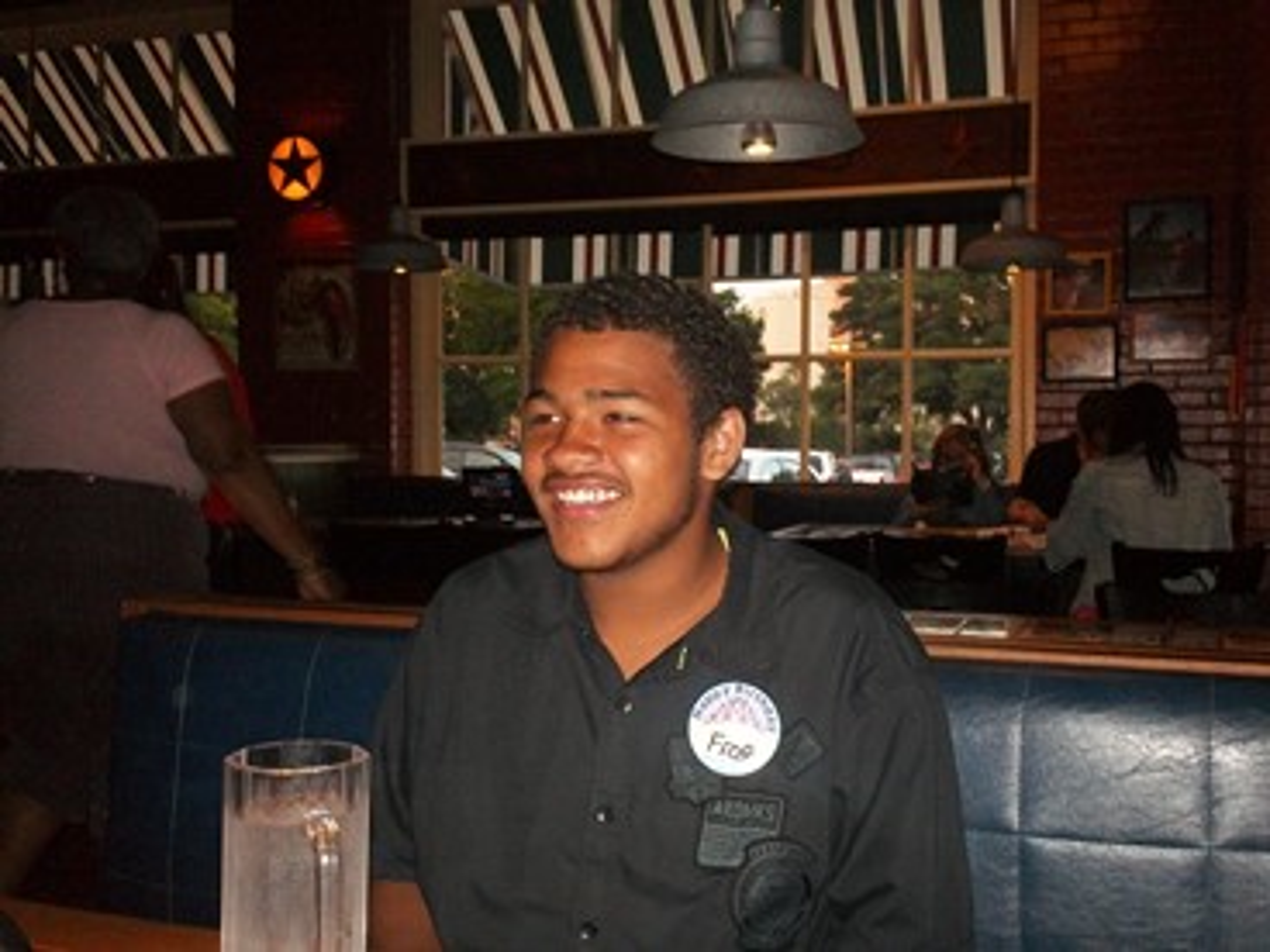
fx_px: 1394
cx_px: 635
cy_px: 476
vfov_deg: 37.7
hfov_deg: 49.0
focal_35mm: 38
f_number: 4.5
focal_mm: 6.3
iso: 250
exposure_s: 1/30
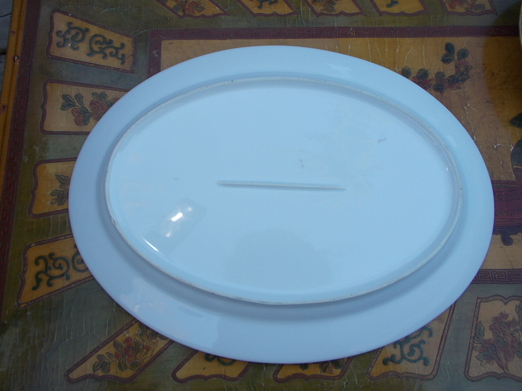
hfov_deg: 60.0
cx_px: 261
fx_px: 452
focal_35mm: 30
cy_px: 196
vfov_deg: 46.8
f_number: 3.4
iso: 80
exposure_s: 1/100
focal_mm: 5.3
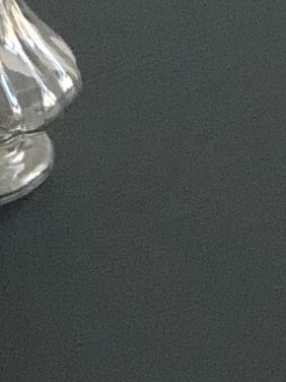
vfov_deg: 5.5
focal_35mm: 354
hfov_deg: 4.2
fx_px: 3900
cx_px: 219
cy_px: -400
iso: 160
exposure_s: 1/24
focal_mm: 6
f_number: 2.4
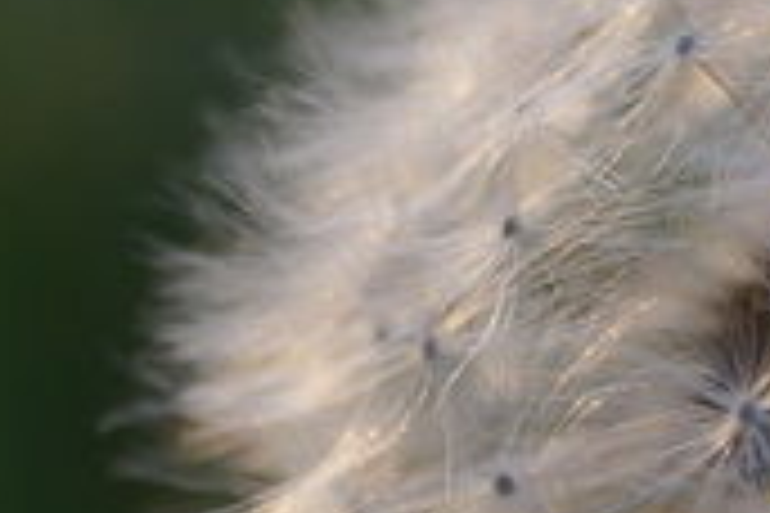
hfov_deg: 7.1
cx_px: 820
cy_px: 394
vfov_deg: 4.8
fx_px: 6176
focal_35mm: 289
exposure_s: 1/160
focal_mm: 55
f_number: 5.6
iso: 400
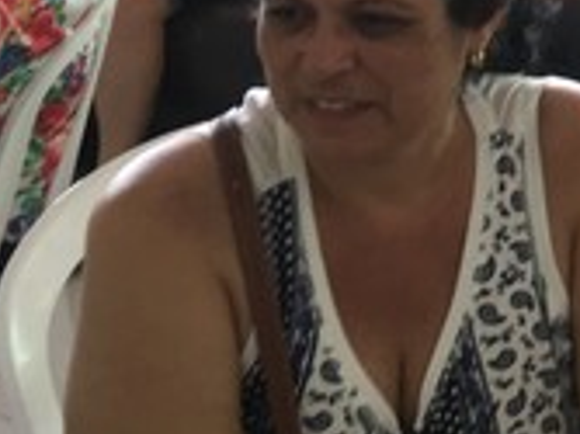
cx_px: 1054
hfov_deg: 14.8
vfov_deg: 12.0
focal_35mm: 116
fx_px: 1942
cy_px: -271
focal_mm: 4.15
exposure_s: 1/30
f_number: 2.2
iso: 64
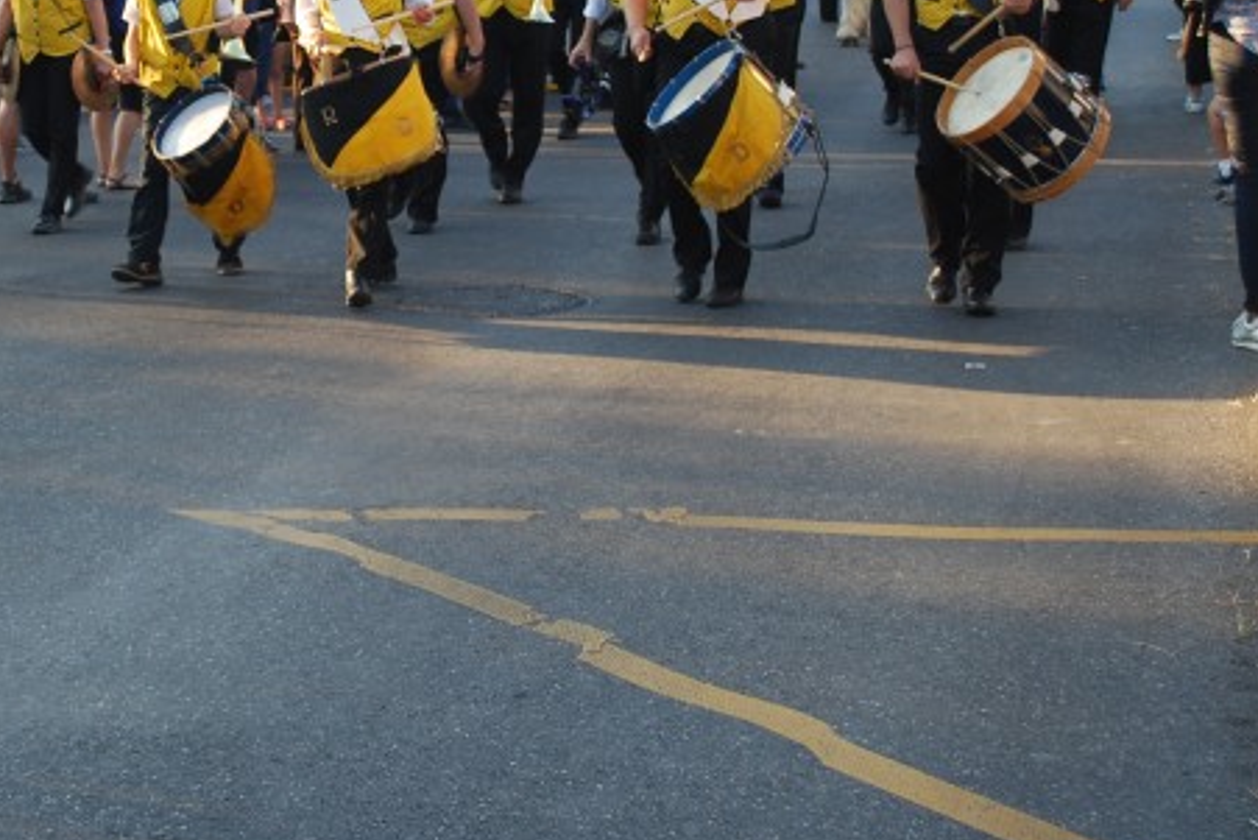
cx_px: 245
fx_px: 2796
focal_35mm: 80
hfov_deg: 24.9
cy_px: 152
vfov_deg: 16.9
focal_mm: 30
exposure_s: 1/100
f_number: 5
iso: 200
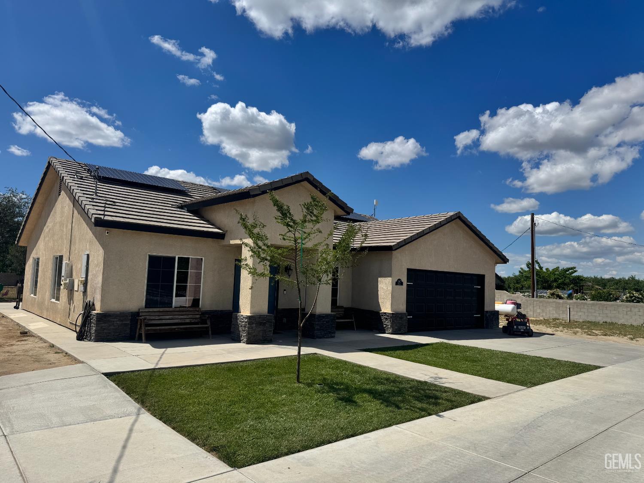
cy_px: 242
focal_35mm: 24
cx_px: 322
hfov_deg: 71.6
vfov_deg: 56.8
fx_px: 446
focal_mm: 6.76
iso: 80
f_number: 1.78
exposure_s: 1/9009
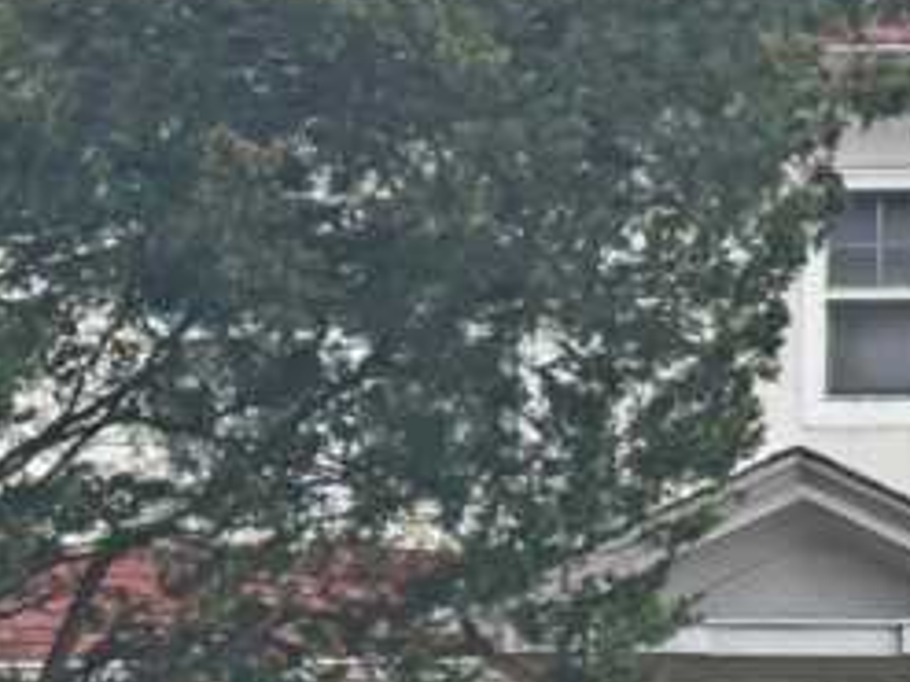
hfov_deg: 9.8
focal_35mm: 199
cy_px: 653
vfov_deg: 7.4
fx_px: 5229
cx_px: 1172
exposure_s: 1/1030
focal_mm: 6.86
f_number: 1.78
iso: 64
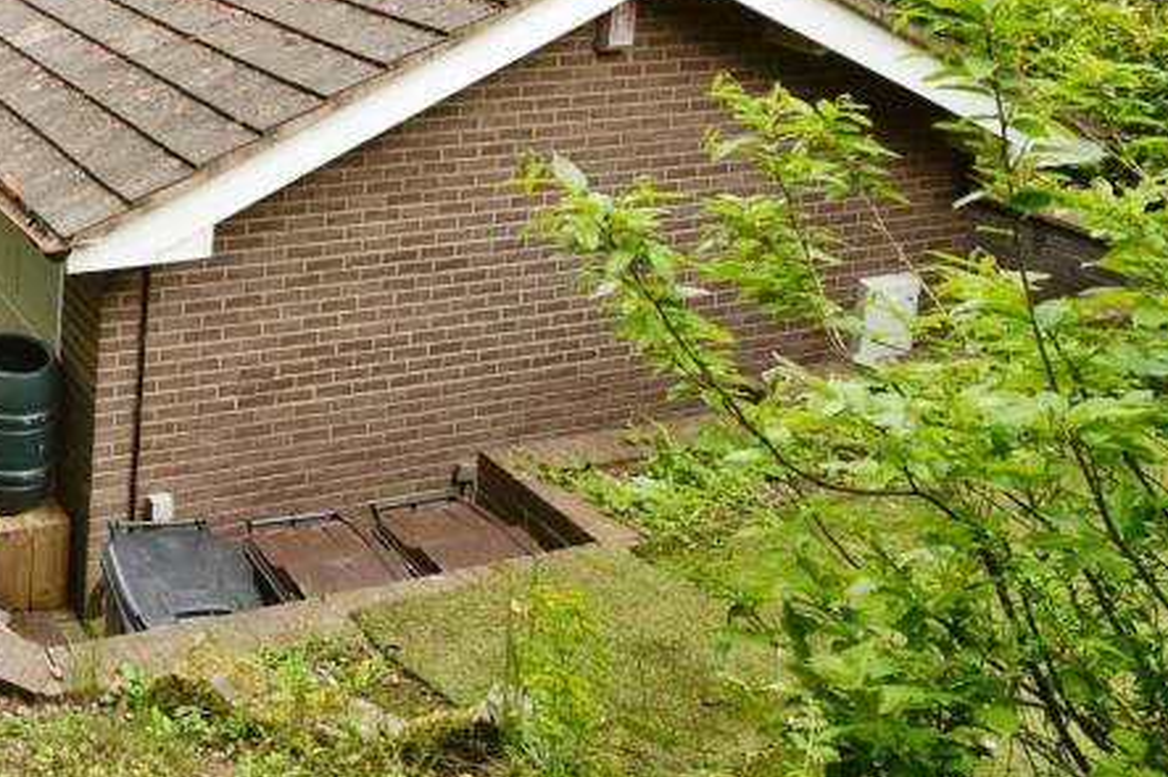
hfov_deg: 41.7
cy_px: 17
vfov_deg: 33.2
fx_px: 1200
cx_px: -103
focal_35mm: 37
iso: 400
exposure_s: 1/400
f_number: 7.1
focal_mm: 16
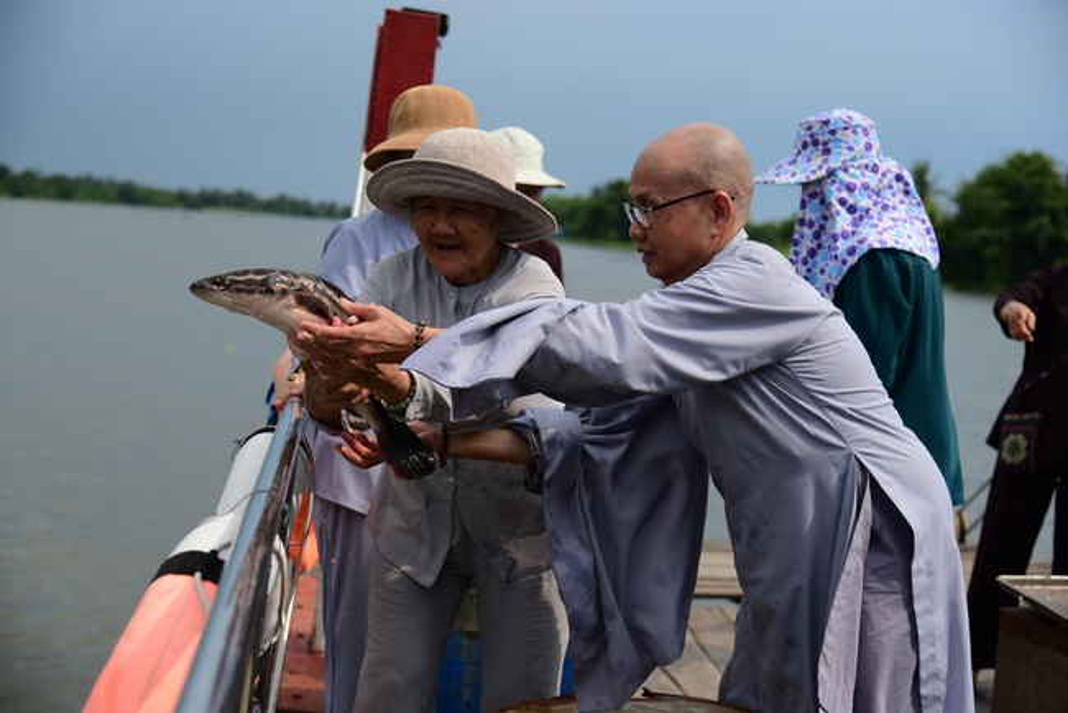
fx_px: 1721
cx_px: 534
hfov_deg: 34.5
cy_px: 356
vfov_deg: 23.4
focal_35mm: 58
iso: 320
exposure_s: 1/4000
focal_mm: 58
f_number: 4
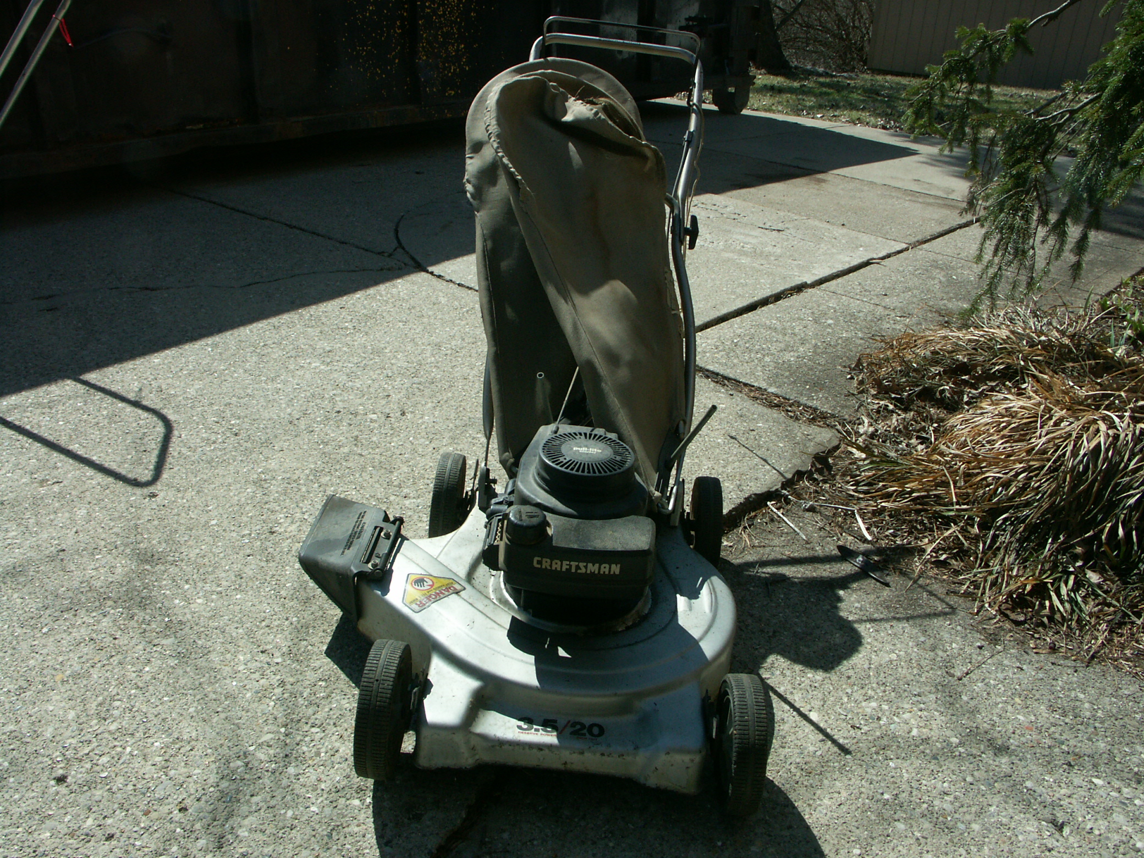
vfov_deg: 49.7
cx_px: 572
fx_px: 925
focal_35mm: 28
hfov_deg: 63.4
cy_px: 429
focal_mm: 7.2
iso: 100
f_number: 8
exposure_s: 1/500
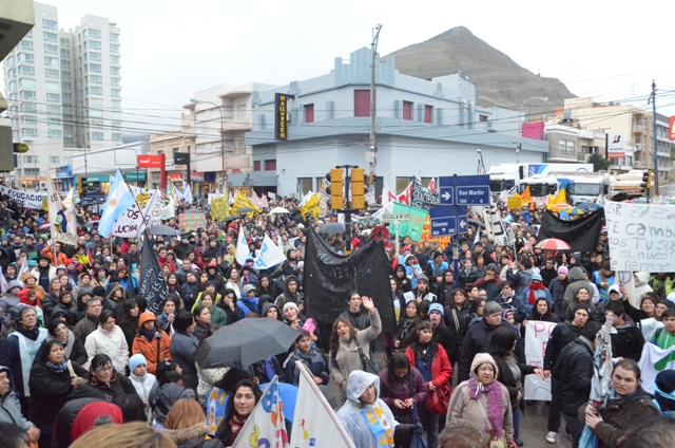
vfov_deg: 28.0
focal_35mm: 48
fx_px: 898
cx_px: 338
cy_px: 224
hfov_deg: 41.2
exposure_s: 1/200
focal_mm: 32
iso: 6400
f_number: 7.1
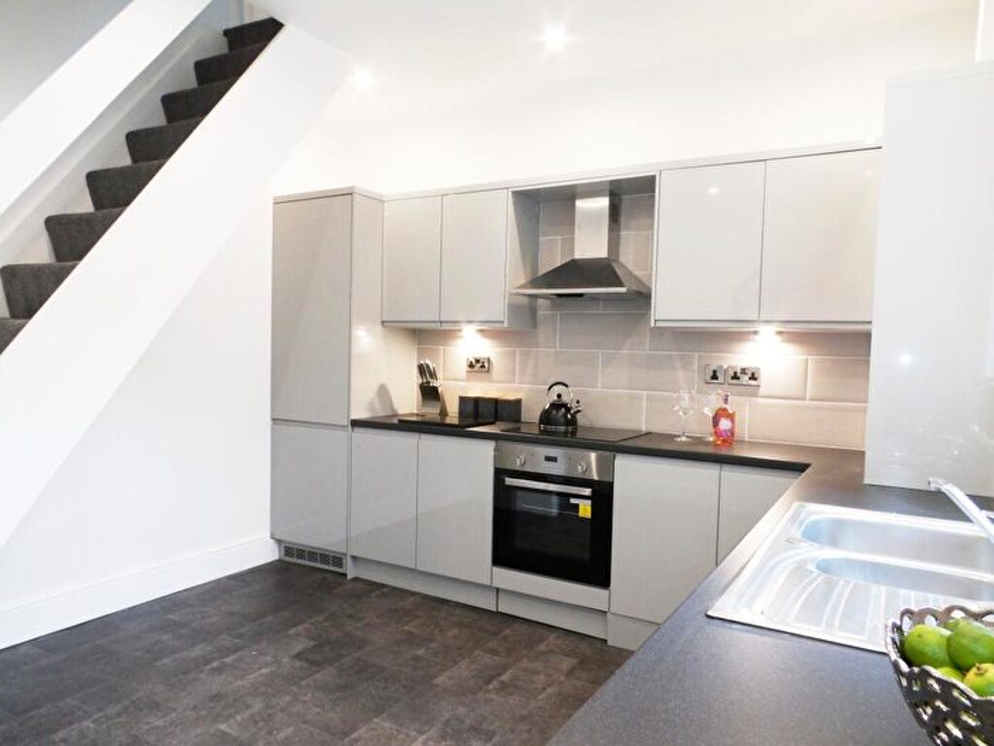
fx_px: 689
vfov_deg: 56.8
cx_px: 497
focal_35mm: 24
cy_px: 373
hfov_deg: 71.6
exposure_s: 1/15
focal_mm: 4.3
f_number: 4.1
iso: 200
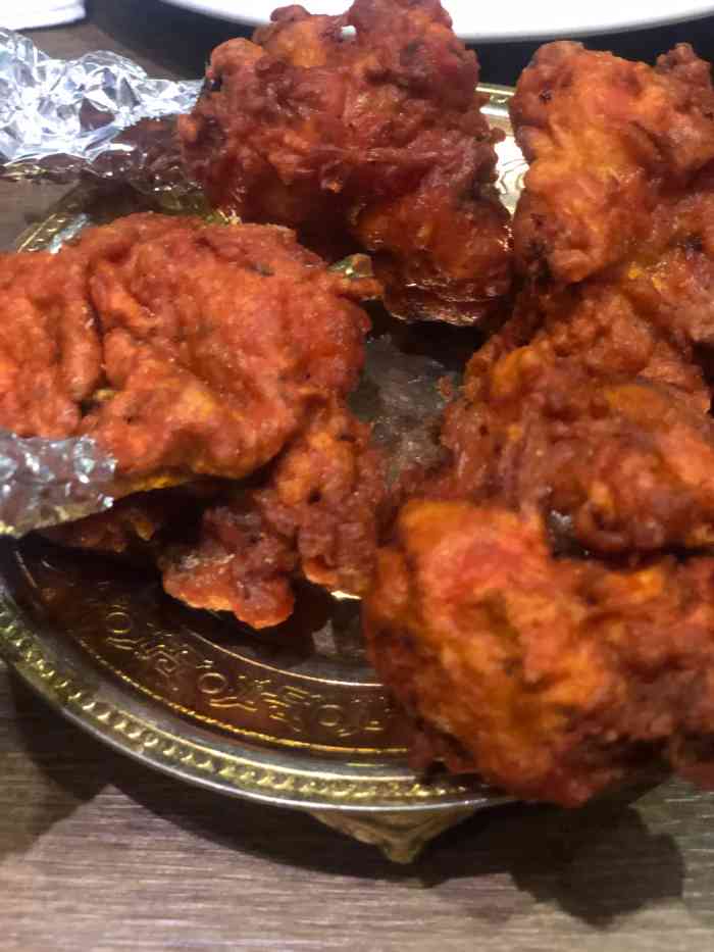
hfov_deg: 28.0
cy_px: 476
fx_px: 1430
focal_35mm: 52
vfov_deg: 36.8
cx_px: 357
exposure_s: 1/8
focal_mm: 6
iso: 200
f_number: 2.4
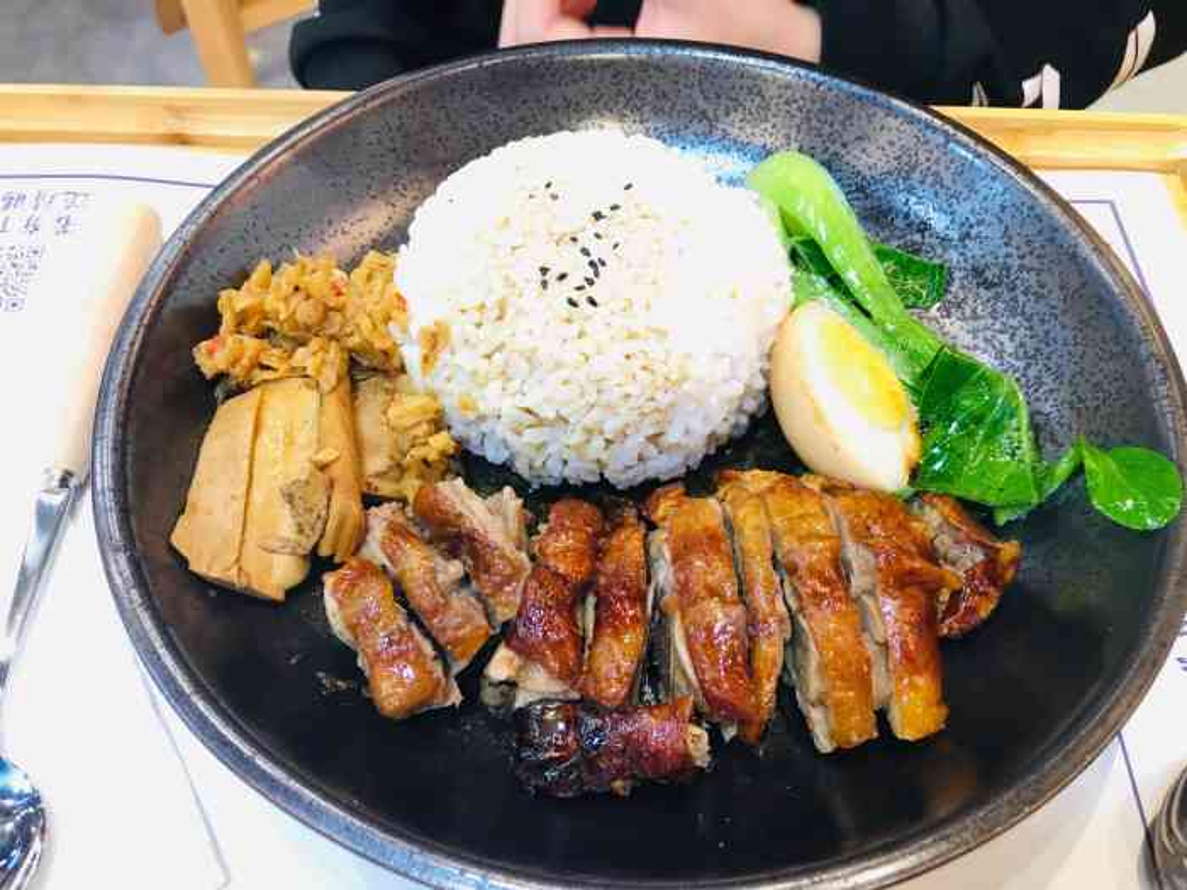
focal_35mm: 29
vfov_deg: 48.2
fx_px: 994
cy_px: 445
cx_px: 594
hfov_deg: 61.7
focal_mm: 4.15
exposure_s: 1/17
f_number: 2.2
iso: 50
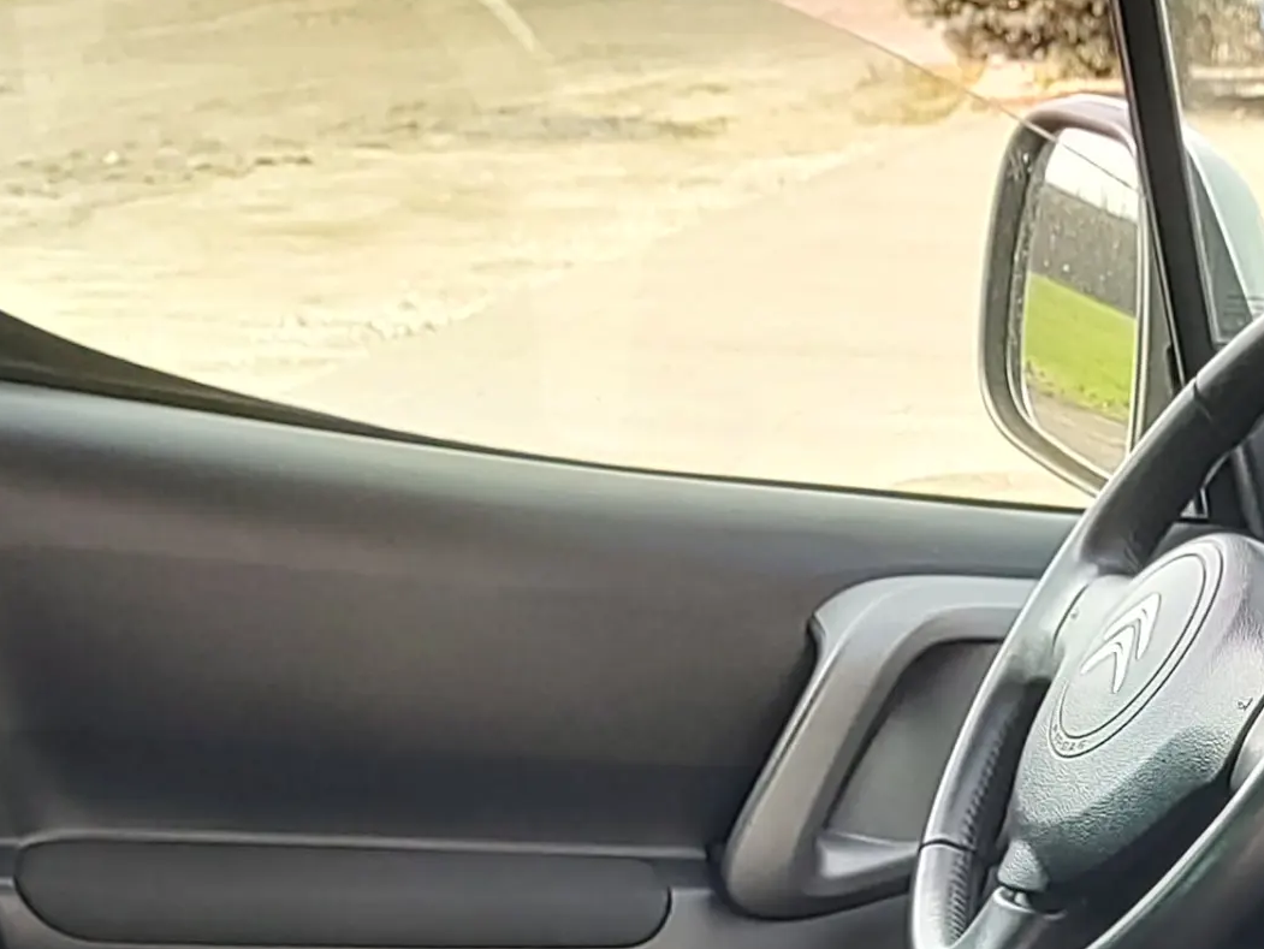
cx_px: 1244
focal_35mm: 84
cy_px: 1716
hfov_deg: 22.4
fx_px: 3068
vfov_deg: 15.2
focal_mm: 5.56
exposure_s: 1/164
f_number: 1.8
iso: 100
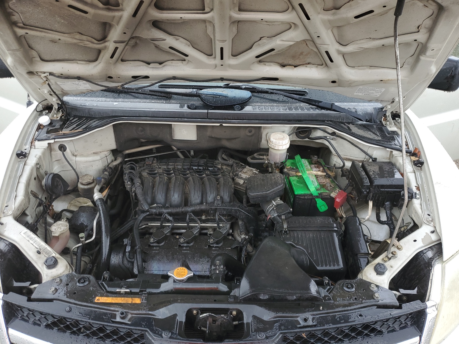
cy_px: 172
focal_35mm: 26
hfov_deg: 67.3
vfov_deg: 53.1
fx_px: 345
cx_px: 230
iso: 53
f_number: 1.5
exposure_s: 1/60.2
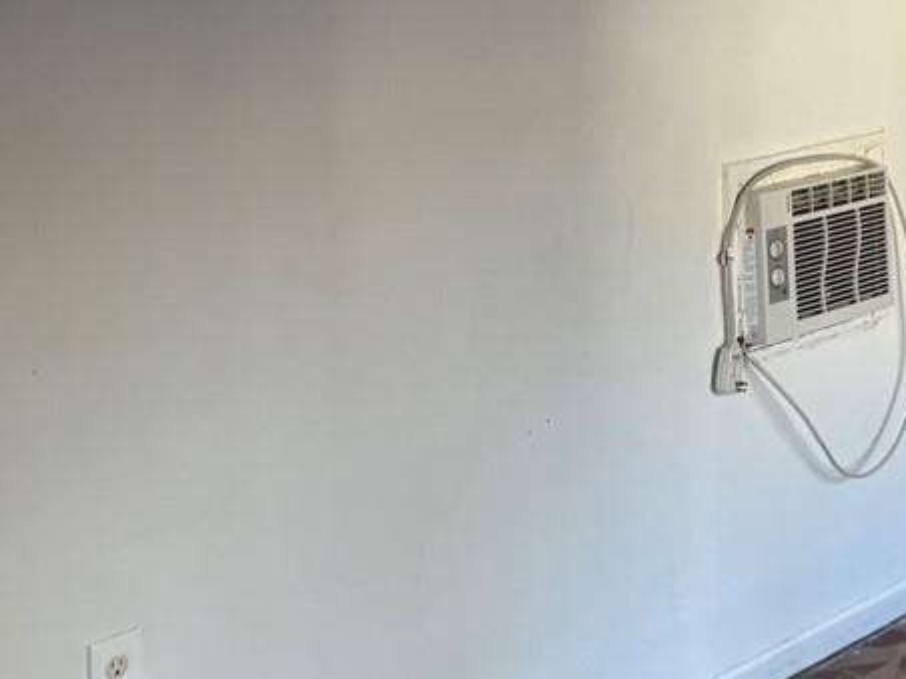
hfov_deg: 19.4
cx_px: 1219
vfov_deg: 15.7
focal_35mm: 92
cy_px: -50
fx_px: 2408
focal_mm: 5.96
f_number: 1.6
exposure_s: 1/67
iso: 125
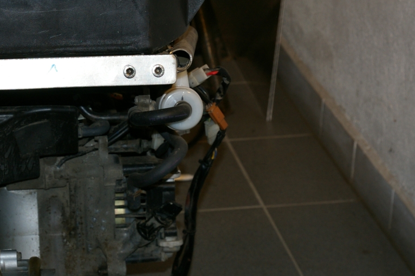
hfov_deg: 17.2
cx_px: 60
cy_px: 75
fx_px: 1358
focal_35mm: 118
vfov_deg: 11.6
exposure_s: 1/60
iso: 200
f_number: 6.3
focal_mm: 43
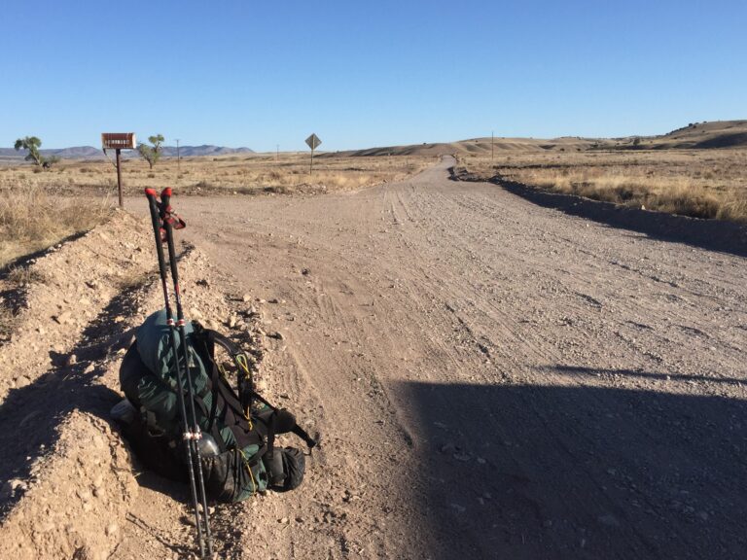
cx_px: 374
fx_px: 626
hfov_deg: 61.7
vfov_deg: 48.2
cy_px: 280
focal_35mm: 29
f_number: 2.2
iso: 32
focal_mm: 4.15
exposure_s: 1/1582
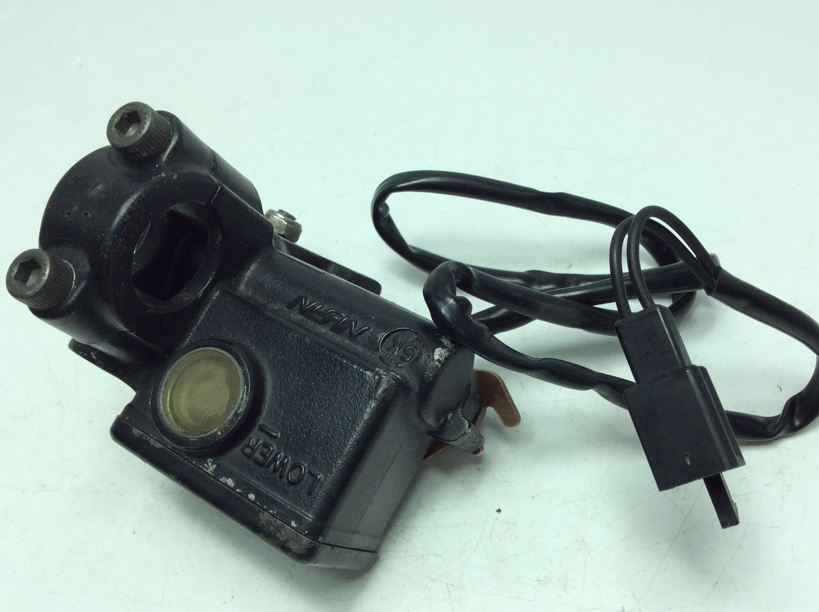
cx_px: 423
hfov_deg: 52.7
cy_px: 331
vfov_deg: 40.6
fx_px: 827
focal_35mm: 35
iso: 32
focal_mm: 3.3
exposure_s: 1/369
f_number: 2.4
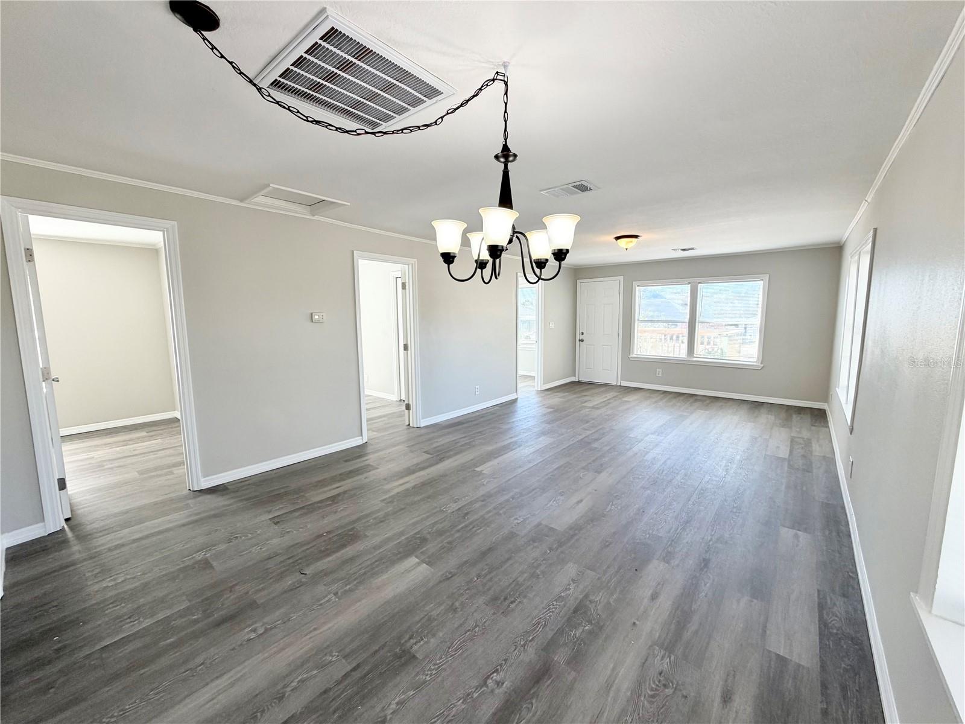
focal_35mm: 14
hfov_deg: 102.1
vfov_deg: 85.7
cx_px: 482
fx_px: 390
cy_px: 362
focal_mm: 2.22
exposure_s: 1/120
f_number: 2.2
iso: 80
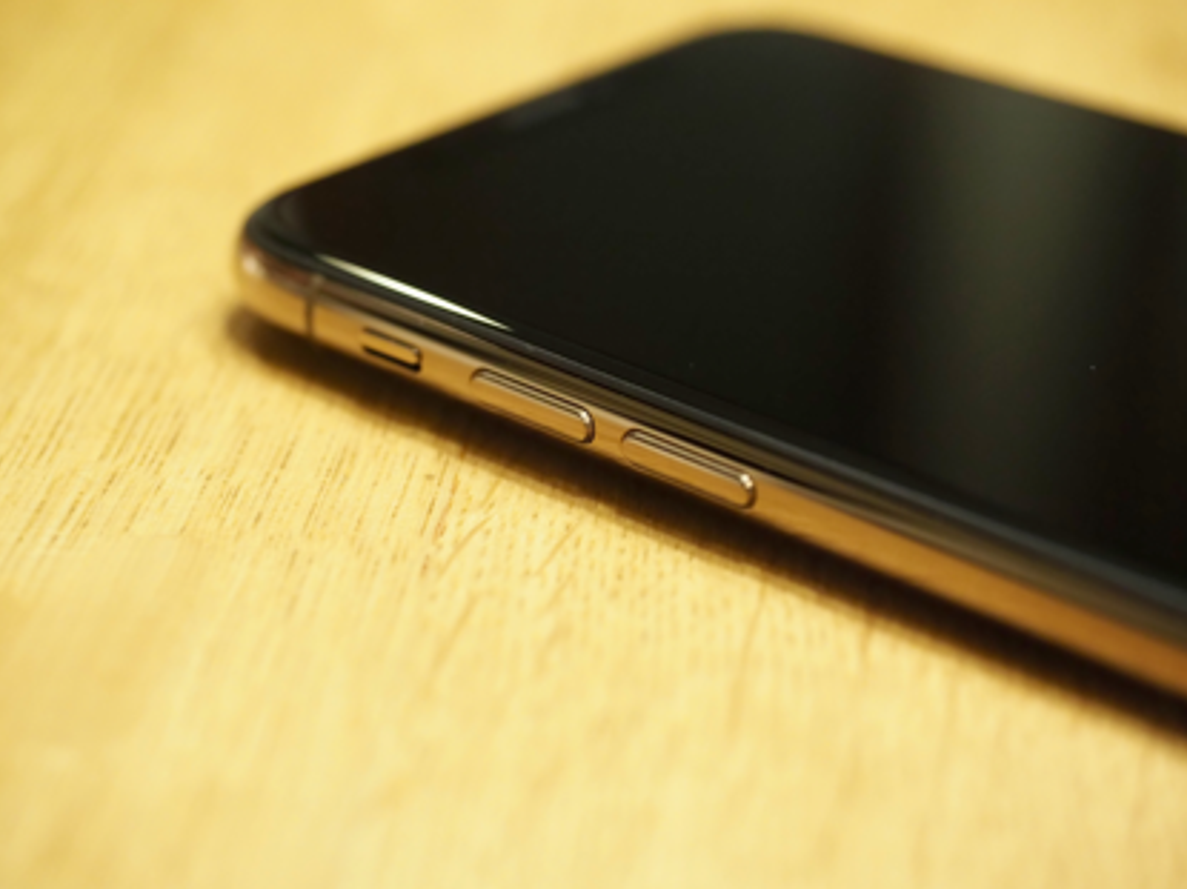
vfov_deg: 18.2
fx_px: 2777
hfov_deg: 24.1
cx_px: 598
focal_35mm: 81
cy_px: 447
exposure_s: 1/100
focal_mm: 40
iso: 2000
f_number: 4
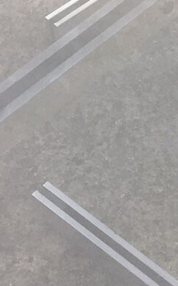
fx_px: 1259
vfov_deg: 12.5
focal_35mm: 162
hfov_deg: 8.0
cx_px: 198
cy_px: -102
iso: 40
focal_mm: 4.15
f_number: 2.2
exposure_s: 1/100
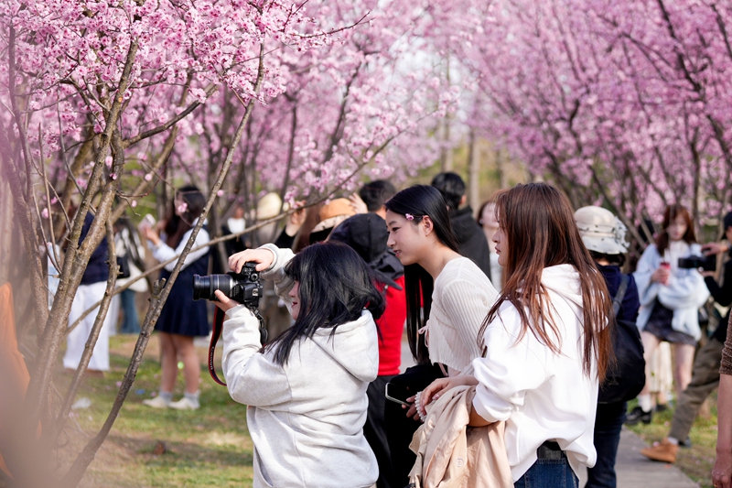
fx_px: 2134
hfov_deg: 19.5
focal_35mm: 105
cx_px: 366
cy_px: 244
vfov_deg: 13.0
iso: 100
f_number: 2.8
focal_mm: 70
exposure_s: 1/640
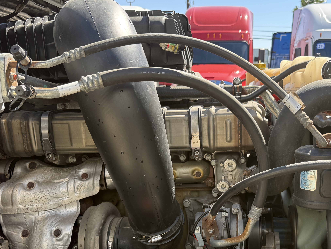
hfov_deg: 44.6
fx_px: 402
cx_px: 195
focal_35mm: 42
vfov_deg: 33.6
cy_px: 189
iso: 100
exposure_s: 1/805
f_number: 1.78
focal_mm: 6.76
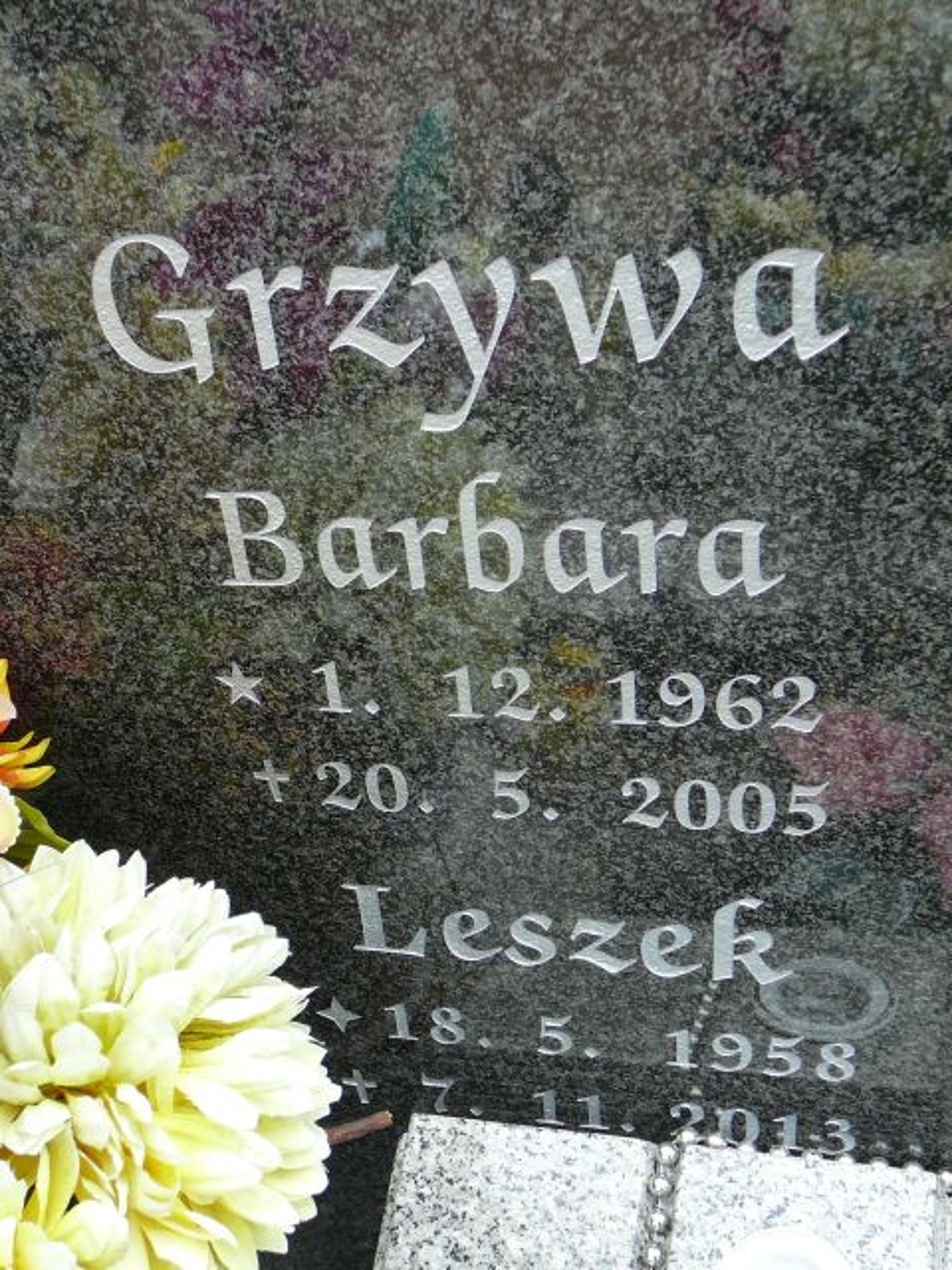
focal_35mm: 47
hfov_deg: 30.9
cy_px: 635
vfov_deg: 40.4
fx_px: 1723
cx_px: 476
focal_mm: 7
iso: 80
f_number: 3.3
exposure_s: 1/125
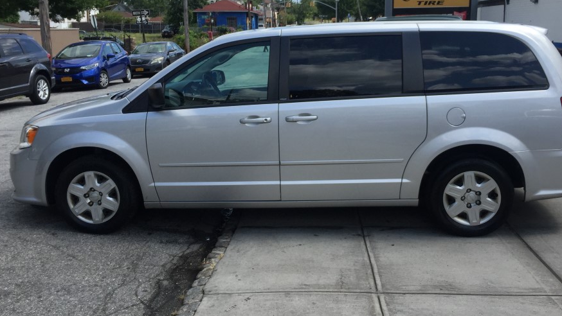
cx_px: 293
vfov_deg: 31.9
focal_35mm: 37
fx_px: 551
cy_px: 130
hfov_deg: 54.0
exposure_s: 1/1364
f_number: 2.2
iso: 32
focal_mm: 4.15
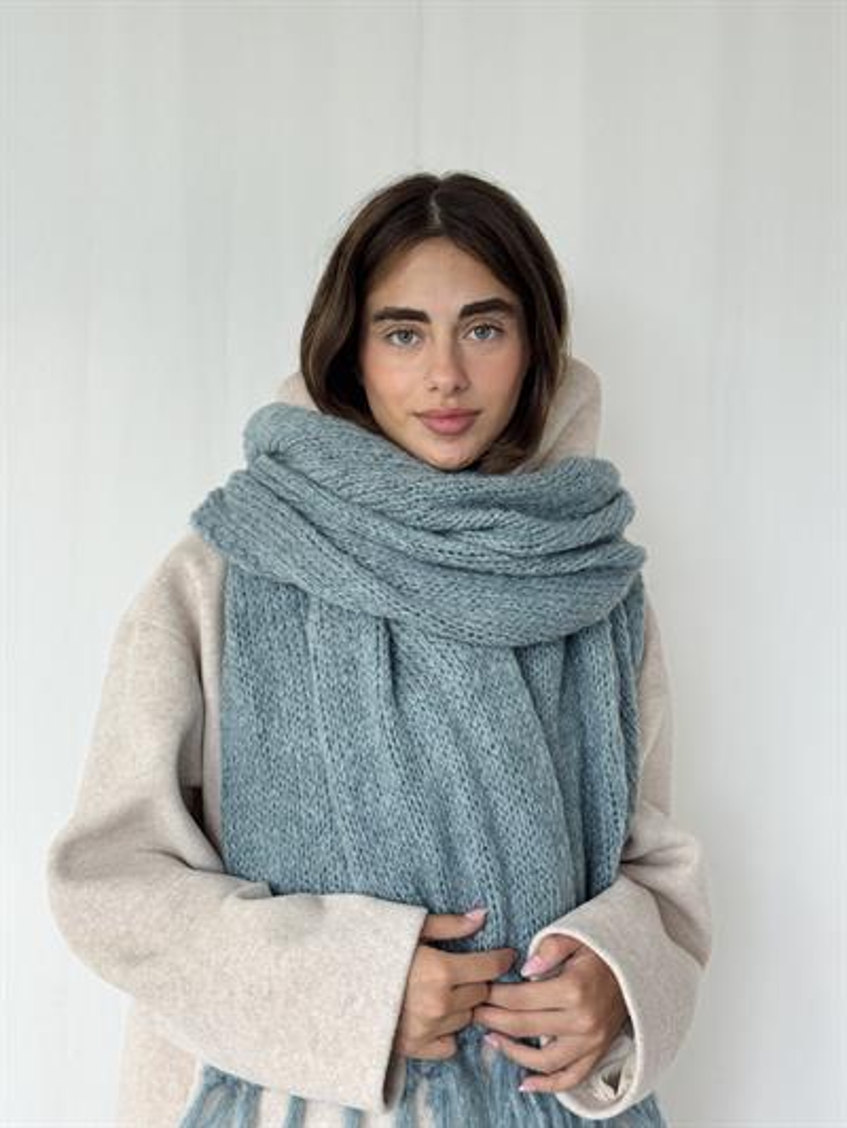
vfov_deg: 39.6
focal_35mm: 48
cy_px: 564
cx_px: 424
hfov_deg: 30.3
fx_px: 1565
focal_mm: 6.76
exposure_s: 1/101
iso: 100
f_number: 1.78
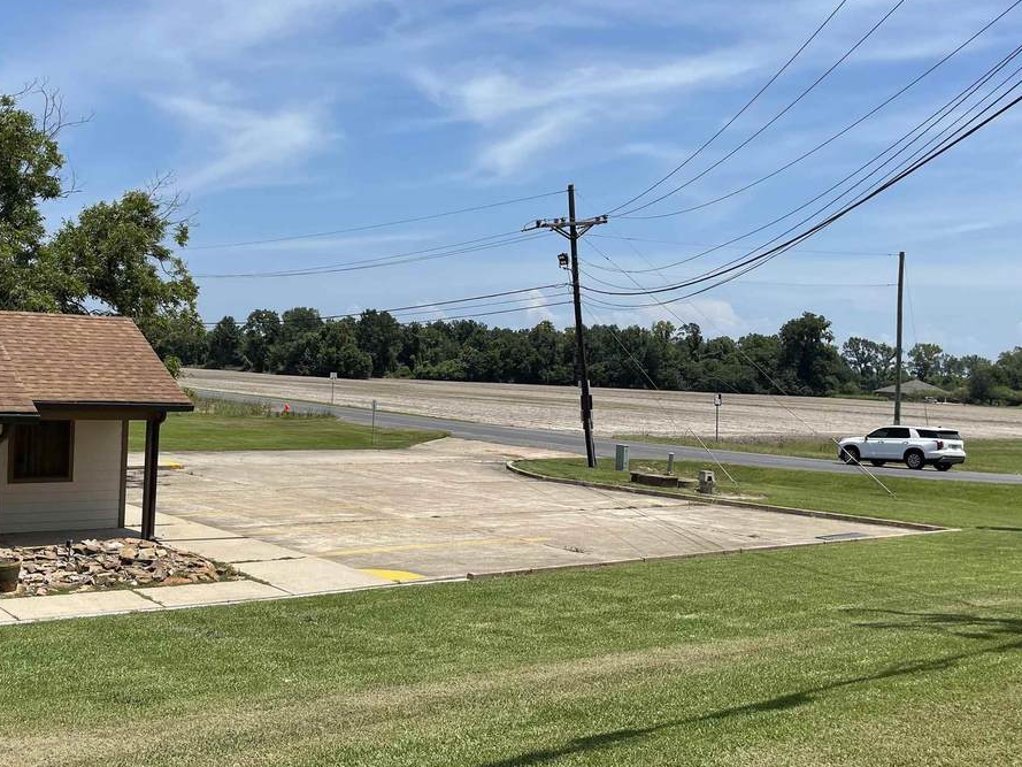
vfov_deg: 39.7
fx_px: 1063
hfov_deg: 51.0
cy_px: 379
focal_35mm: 36
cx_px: 409
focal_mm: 5.1
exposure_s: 1/4525
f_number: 1.6
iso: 32
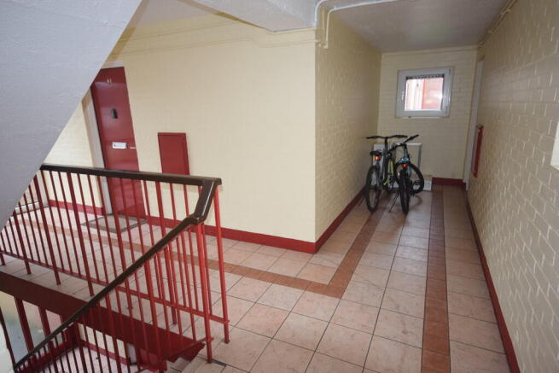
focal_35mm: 21
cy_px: 186
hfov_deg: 81.2
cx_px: 280
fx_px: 326
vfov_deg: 59.5
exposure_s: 1/60
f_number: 4.8
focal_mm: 14
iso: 1100
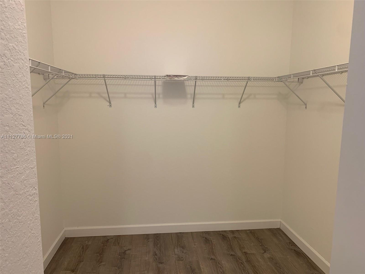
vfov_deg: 53.1
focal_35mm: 26
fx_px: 274
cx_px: 182
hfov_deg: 67.3
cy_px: 137
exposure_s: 1/60
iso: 160
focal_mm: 4.25
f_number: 1.8
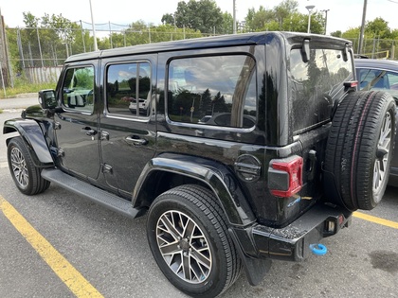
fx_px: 299
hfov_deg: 67.3
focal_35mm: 26
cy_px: 149
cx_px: 199
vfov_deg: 53.1
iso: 40
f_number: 1.6
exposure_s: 1/184
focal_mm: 5.1
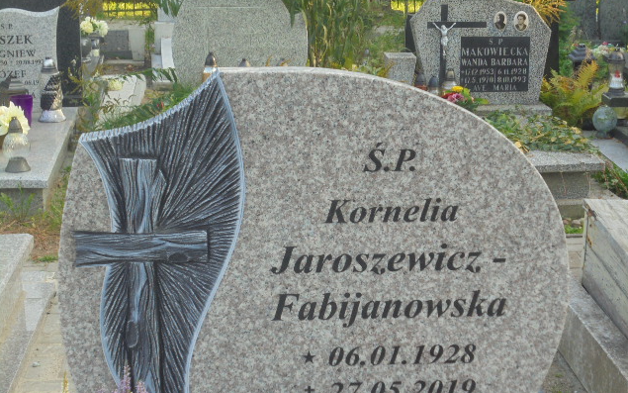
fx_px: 1335
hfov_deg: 26.5
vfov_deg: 16.7
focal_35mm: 78
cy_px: 225
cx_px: 314
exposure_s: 1/30
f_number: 6.1
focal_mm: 13.1
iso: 100
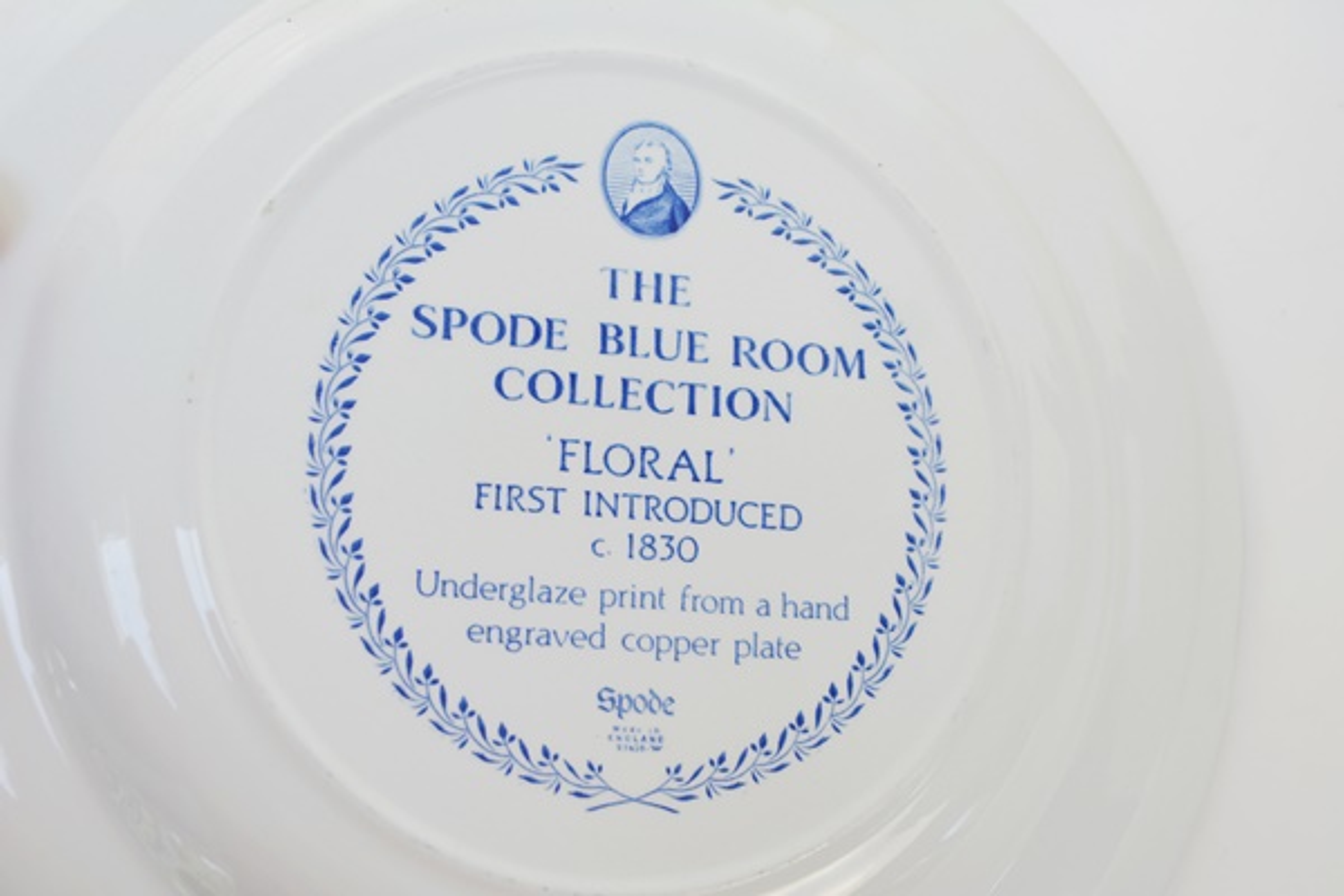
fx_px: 2016
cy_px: 448
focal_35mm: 54
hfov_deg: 36.9
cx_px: 672
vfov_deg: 25.1
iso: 200
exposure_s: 1/200
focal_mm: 36
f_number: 7.1
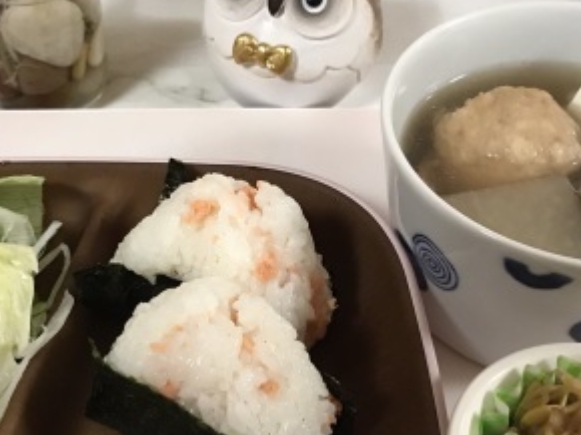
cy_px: 295
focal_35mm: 58
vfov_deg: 25.0
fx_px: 973
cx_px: 190
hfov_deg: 33.0
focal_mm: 3.99
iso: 64
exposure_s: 1/17
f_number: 1.8
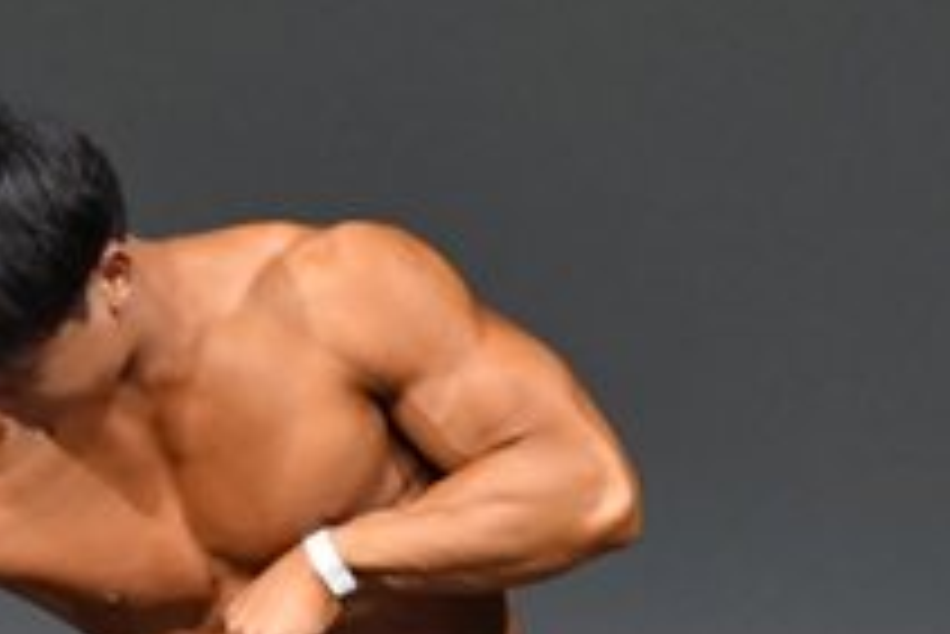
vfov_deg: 1.0
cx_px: 299
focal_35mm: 1376
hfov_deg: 1.5
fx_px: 36335
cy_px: 706
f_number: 5.6
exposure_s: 1/400
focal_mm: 250
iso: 4000
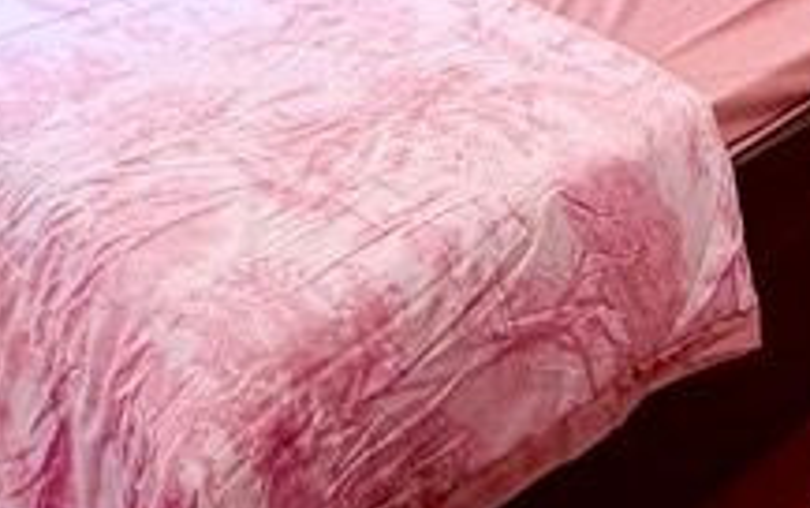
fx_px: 1546
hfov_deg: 29.2
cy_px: -616
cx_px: 508
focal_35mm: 70
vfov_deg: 14.3
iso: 50
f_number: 2.2
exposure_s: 1/193
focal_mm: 2.22
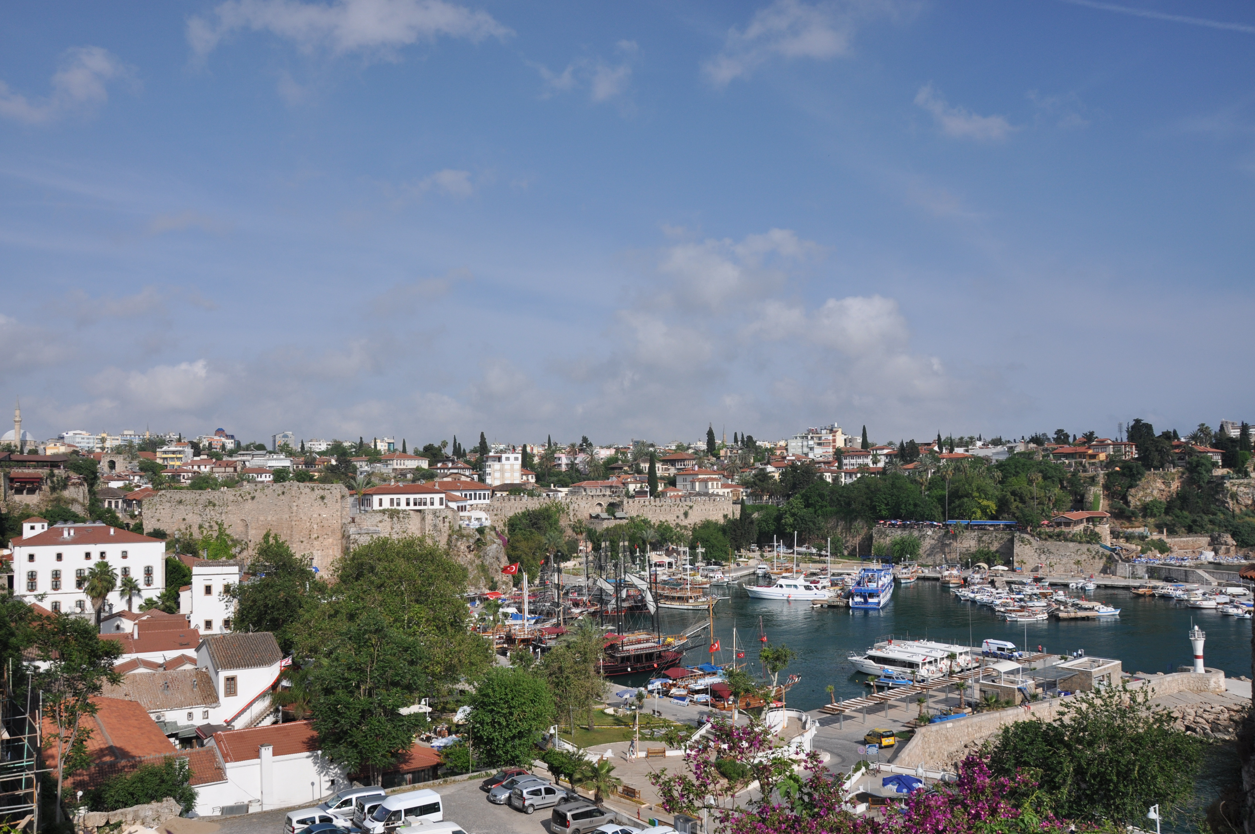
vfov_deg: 47.8
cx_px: 628
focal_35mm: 27
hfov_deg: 67.4
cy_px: 417
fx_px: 940
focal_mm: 18
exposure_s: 1/320
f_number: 8
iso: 200
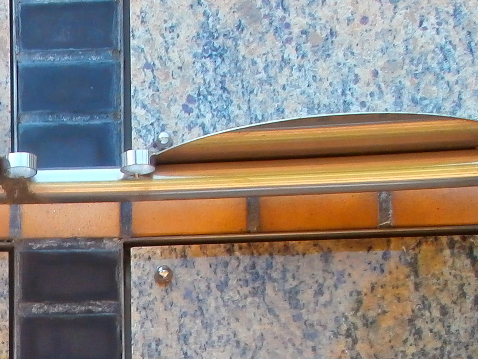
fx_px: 1436
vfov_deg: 13.5
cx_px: -176
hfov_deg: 17.5
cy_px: 522
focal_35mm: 104
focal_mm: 5.36
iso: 100
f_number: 3.5
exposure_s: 1/160
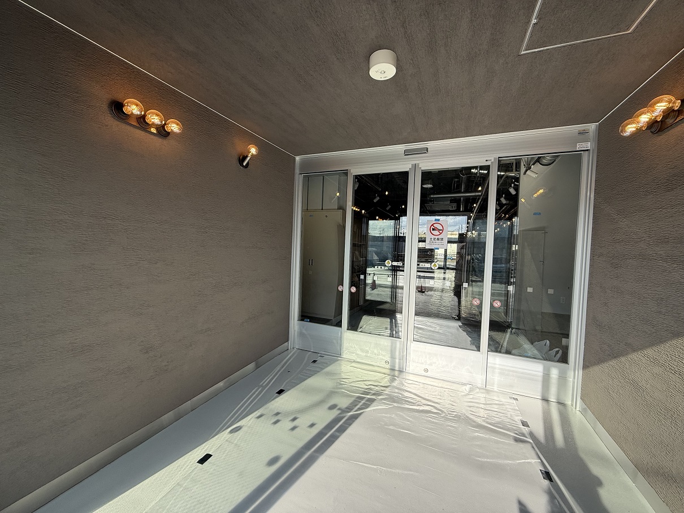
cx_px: 342
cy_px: 256
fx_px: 277
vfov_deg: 85.7
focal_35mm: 14
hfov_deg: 102.1
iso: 64
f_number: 2.2
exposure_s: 1/607
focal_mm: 2.22
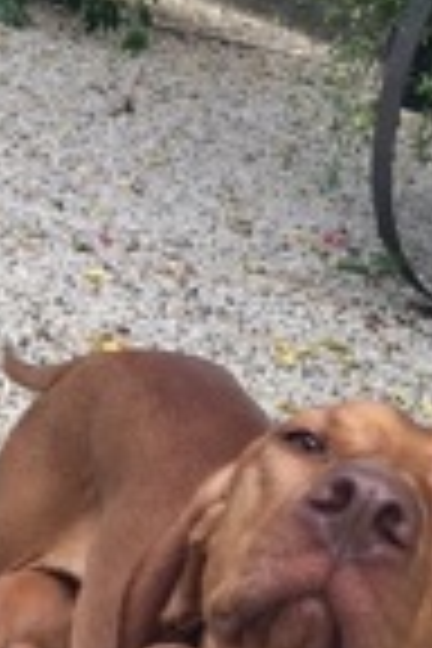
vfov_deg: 22.7
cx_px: 86
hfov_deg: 16.1
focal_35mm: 84
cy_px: 724
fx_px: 1512
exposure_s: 1/114
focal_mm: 4.15
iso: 25
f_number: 2.2
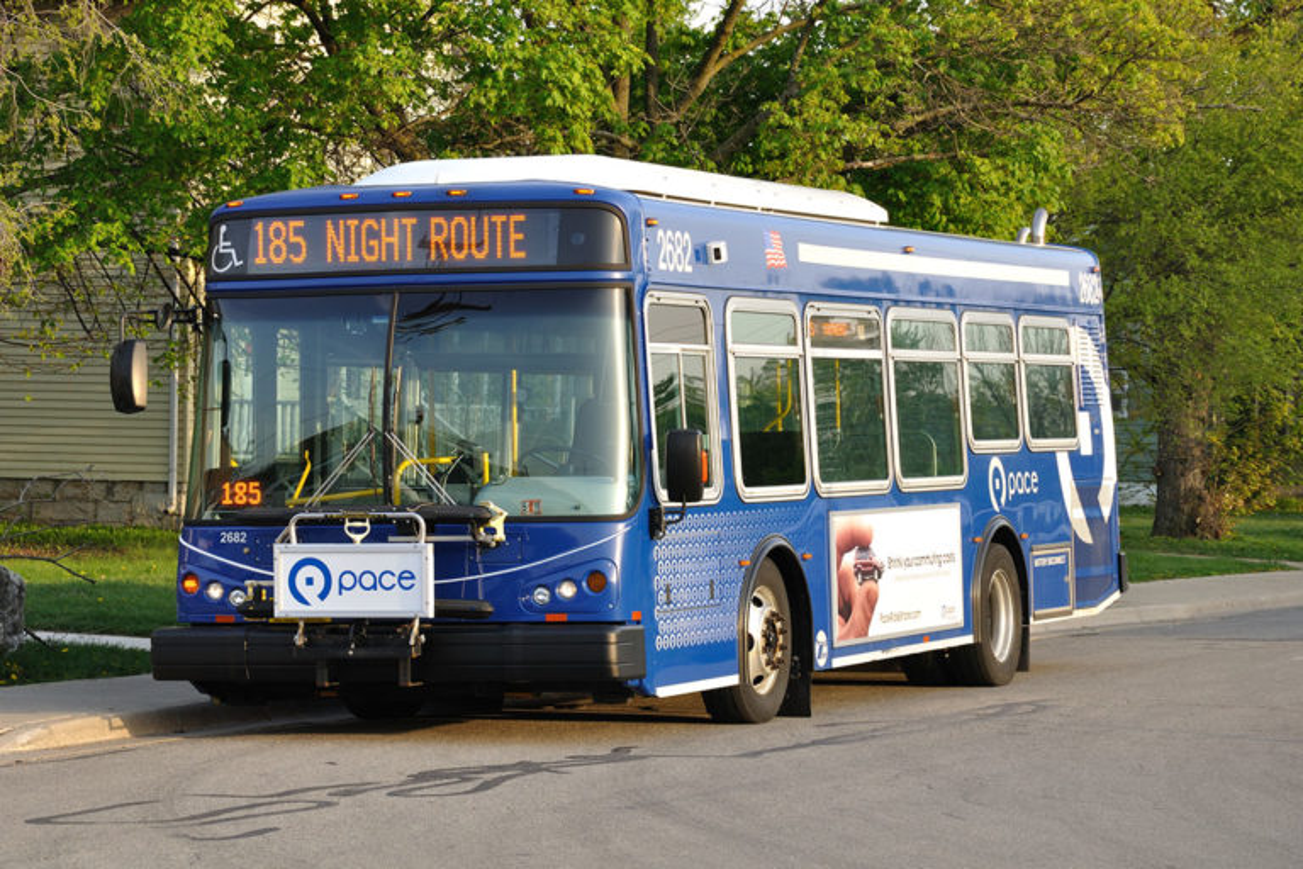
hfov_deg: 18.2
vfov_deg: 12.2
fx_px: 4072
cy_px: 434
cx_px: 652
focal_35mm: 112
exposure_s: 1/60
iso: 200
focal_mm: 75
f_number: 10
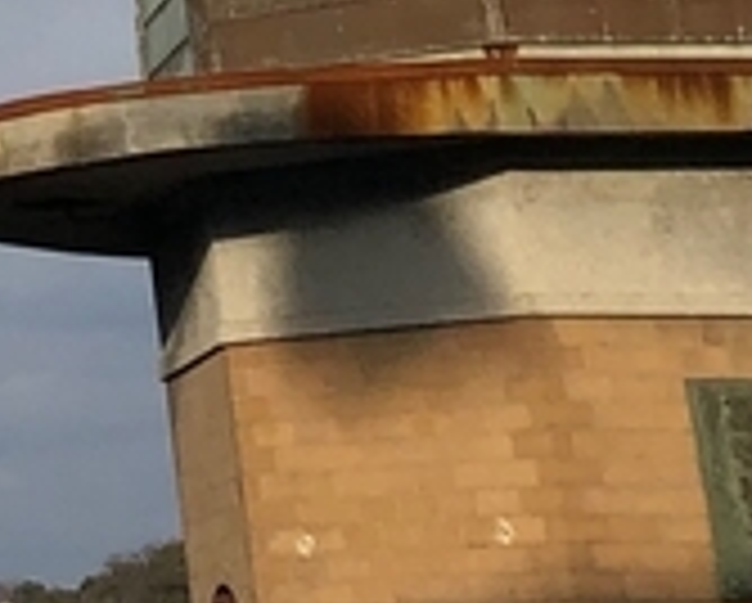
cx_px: -1189
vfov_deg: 7.3
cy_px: -990
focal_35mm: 196
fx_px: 4367
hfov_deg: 8.7
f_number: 1.8
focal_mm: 3.99
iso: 20
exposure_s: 1/2114
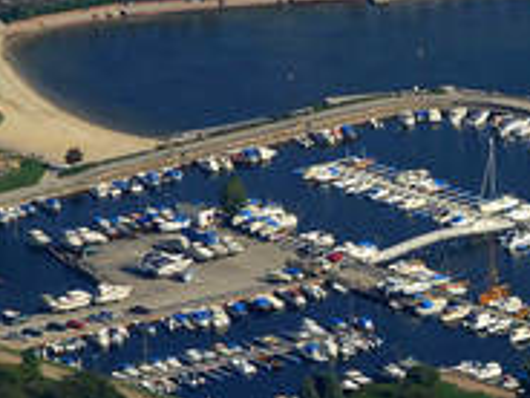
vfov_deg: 3.9
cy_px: 291
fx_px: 5910
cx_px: 518
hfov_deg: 5.1
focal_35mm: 386
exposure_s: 1/1000
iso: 400
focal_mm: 82
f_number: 7.6
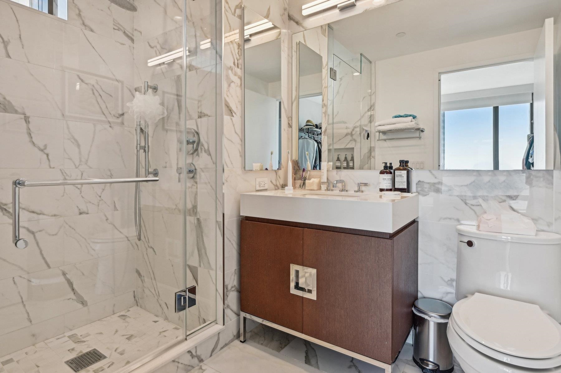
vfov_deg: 65.9
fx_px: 288
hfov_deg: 88.5
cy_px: 186
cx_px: 280
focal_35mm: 18
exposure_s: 1/20
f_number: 8
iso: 400
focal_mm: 18.5
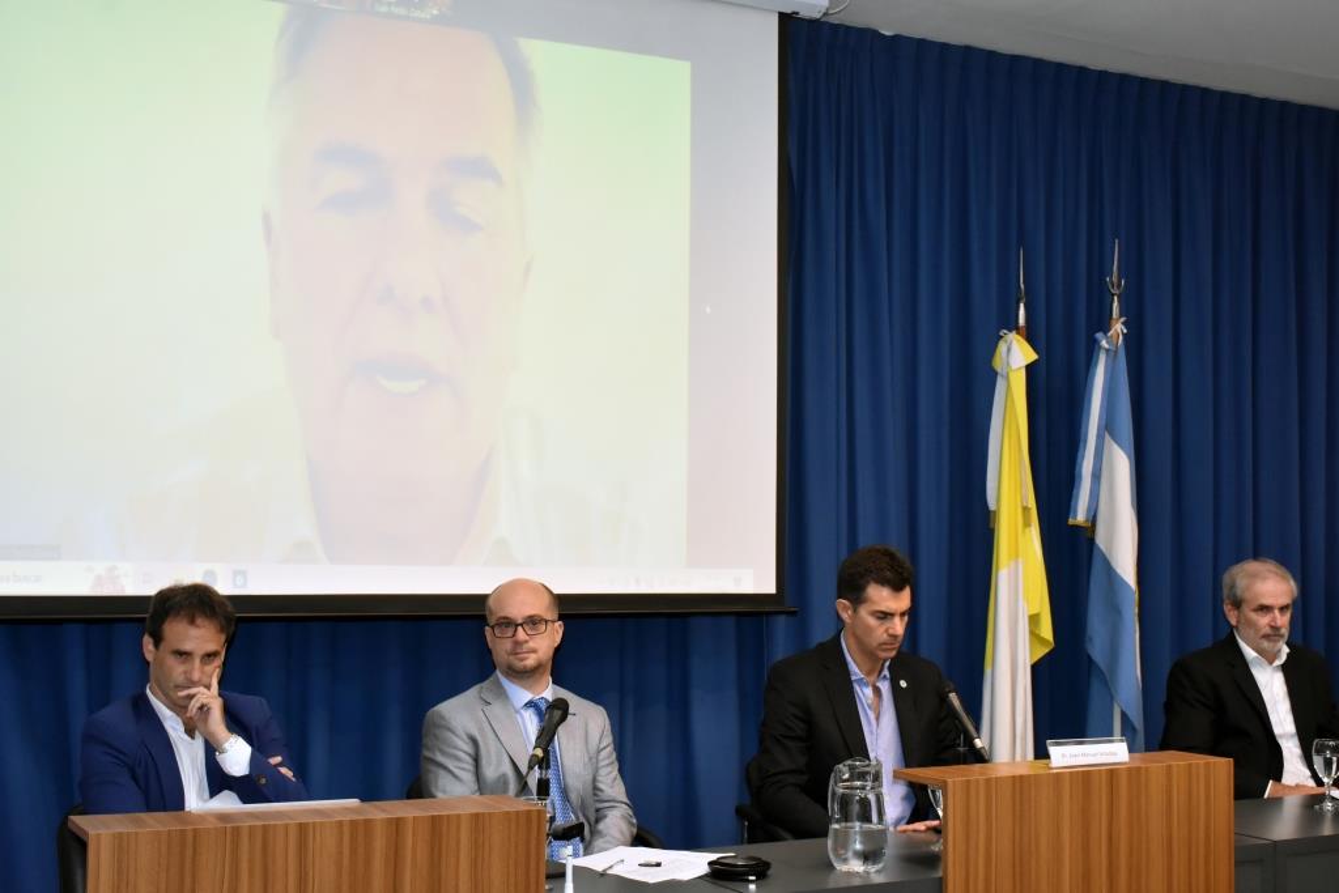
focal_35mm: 48
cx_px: 670
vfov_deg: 28.1
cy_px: 446
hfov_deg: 41.1
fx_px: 1785
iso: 3200
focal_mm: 32
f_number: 7.1
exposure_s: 1/250
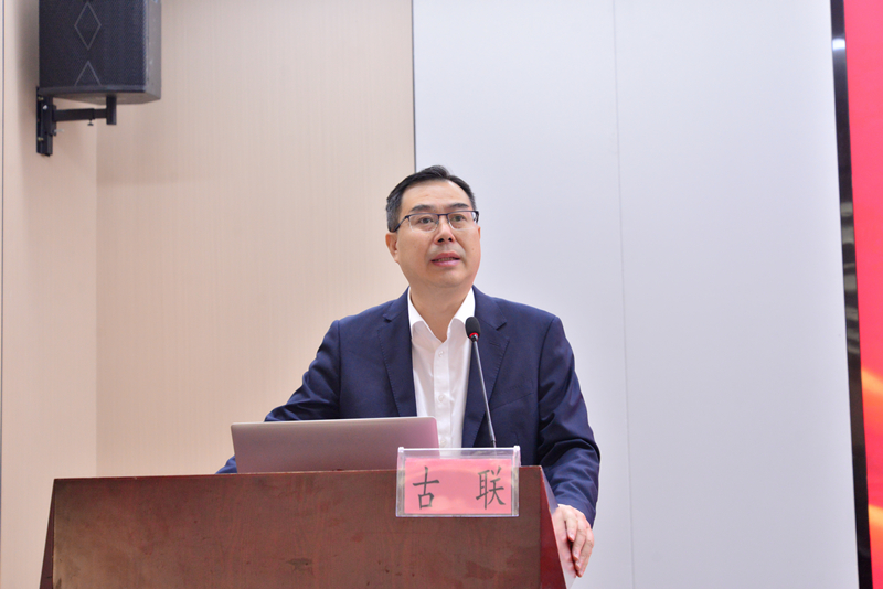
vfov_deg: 21.9
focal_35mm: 62
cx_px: 442
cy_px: 294
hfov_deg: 32.4
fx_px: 1521
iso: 1600
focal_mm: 62
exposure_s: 1/125
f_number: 5.6
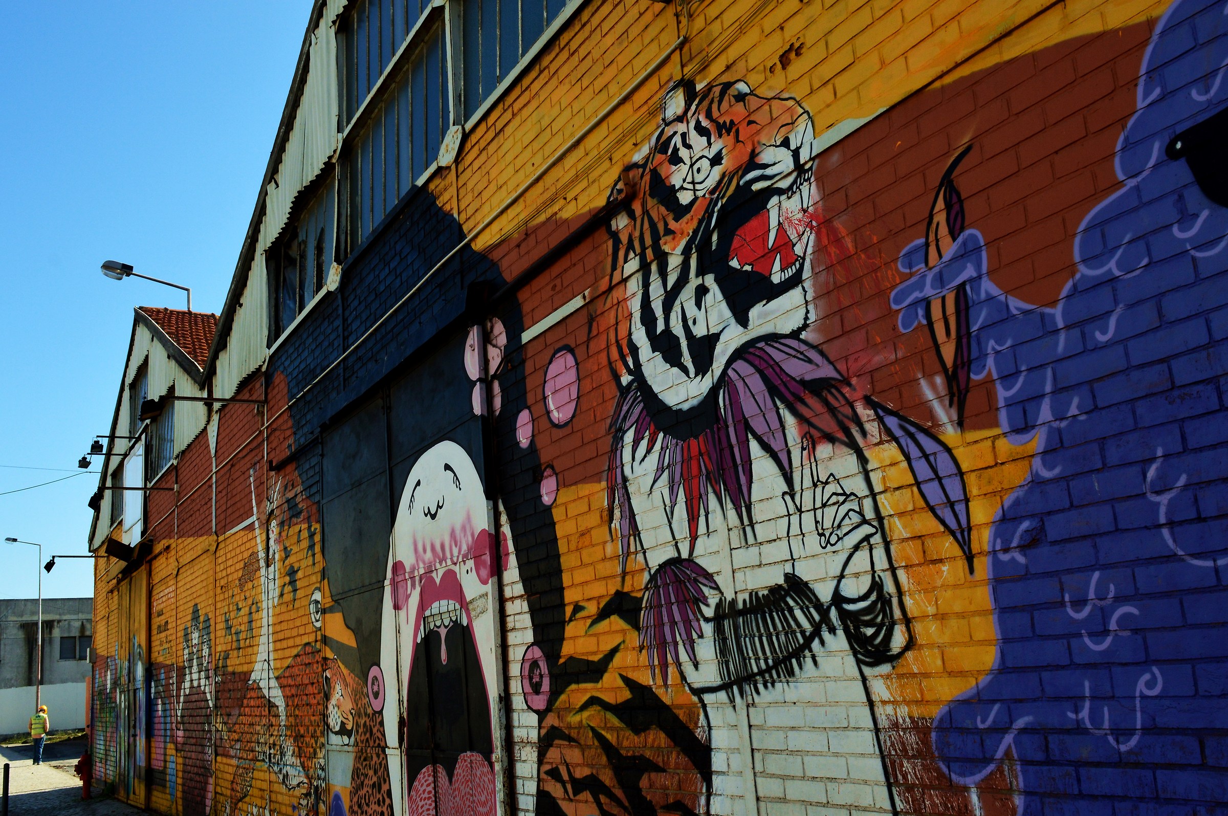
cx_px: 614
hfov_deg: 57.3
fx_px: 1124
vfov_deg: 39.9
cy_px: 408
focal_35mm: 33
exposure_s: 1/400
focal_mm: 22
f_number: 11
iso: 400
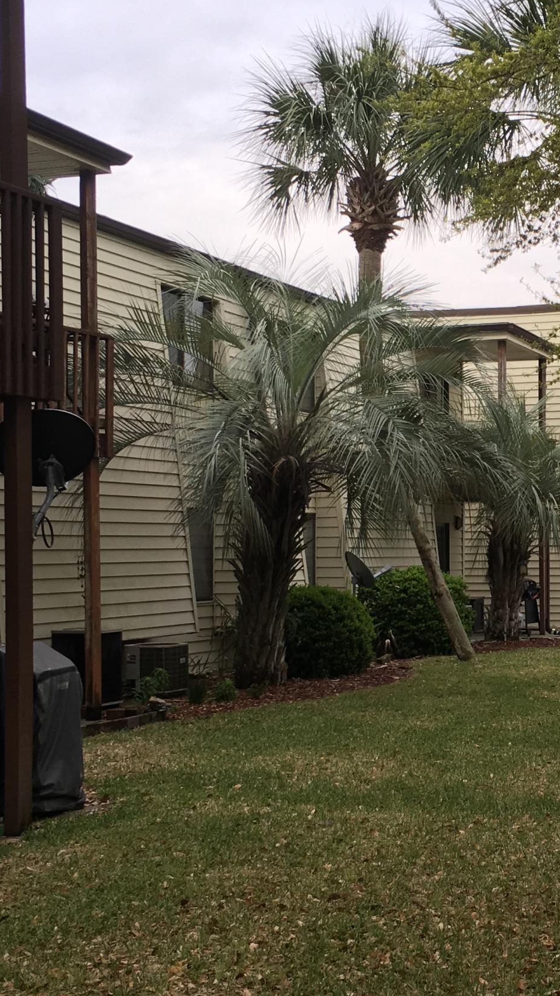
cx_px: 498
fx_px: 1505
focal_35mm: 57
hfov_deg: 20.7
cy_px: 536
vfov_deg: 36.6
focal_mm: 4.15
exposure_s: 1/120
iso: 32
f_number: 2.2
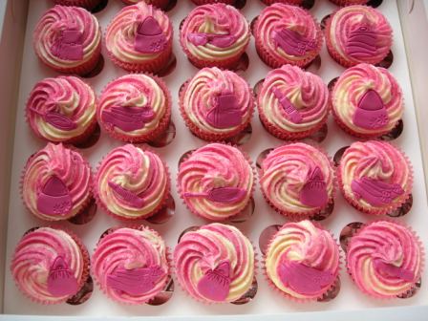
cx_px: 214
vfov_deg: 37.7
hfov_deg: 49.0
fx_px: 470
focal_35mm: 38
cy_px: 160
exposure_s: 1/143
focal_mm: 7.8
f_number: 2.8
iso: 64
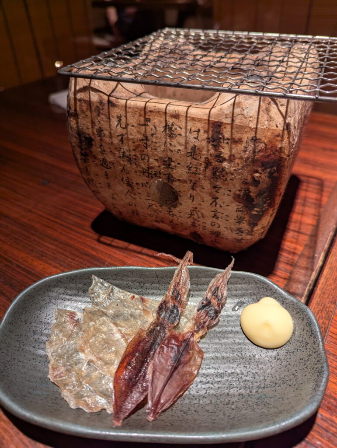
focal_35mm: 24
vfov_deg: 71.5
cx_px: 168
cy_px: 224
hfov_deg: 56.9
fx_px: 311
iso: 463
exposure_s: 1/120
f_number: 1.85
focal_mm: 6.81
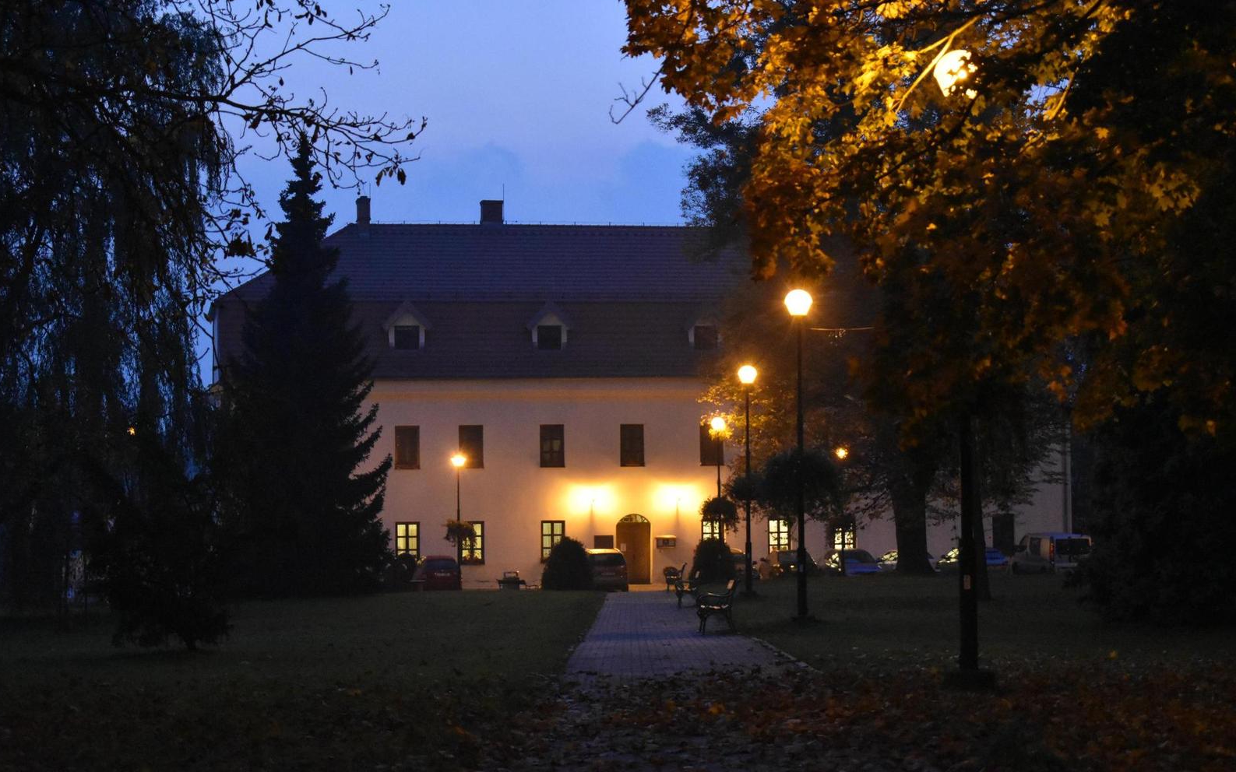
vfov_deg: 17.6
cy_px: 403
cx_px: 614
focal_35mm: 74
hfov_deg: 27.8
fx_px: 2493
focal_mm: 48
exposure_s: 1/30
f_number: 5.3
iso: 6400
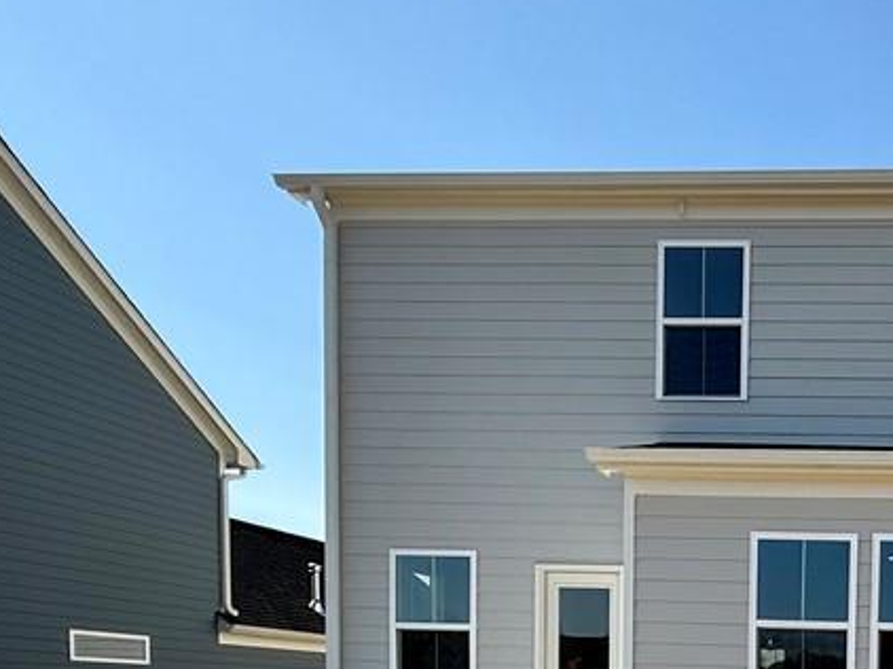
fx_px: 877
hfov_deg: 44.0
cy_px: 752
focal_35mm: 34
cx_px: 937
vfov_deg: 35.2
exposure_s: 1/2237
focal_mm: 2.22
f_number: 2.2
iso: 50
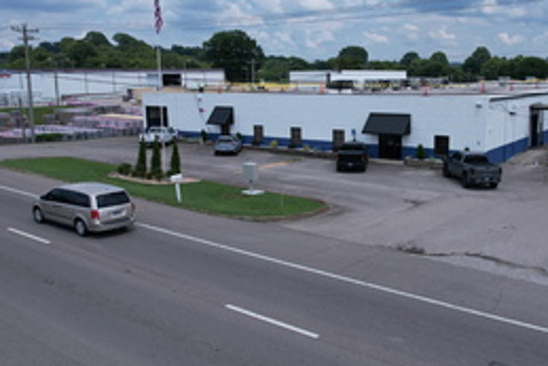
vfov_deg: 38.9
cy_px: 166
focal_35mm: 34
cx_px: 353
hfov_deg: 54.9
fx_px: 518
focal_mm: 8.38
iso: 110
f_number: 2.8
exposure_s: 1/3000
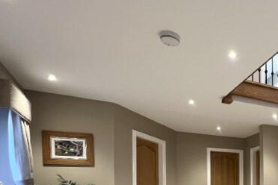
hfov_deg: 47.7
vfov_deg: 37.4
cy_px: 189
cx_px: 290
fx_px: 239
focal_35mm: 31
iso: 125
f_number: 1.8
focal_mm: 1.57
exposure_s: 1/50
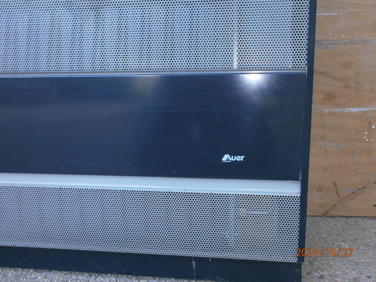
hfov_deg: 56.8
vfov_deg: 44.2
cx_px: 188
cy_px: 141
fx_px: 348
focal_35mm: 32
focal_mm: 5.8
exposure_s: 1/30
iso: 100
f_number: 3.1
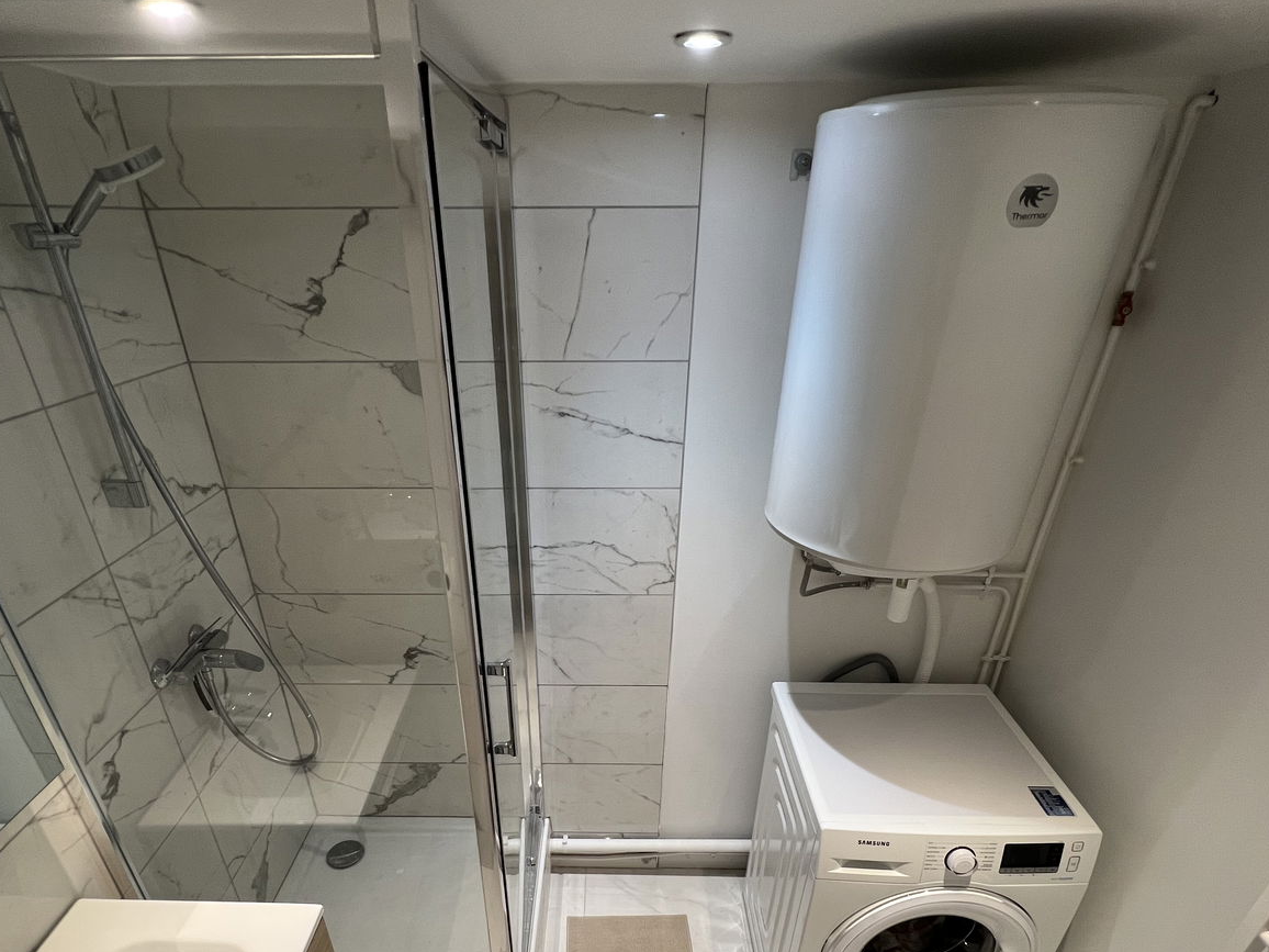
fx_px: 660
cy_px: 648
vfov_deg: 69.2
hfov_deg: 87.6
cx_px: 588
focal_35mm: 18
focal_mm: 1.57
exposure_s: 1/100
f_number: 1.8
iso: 160
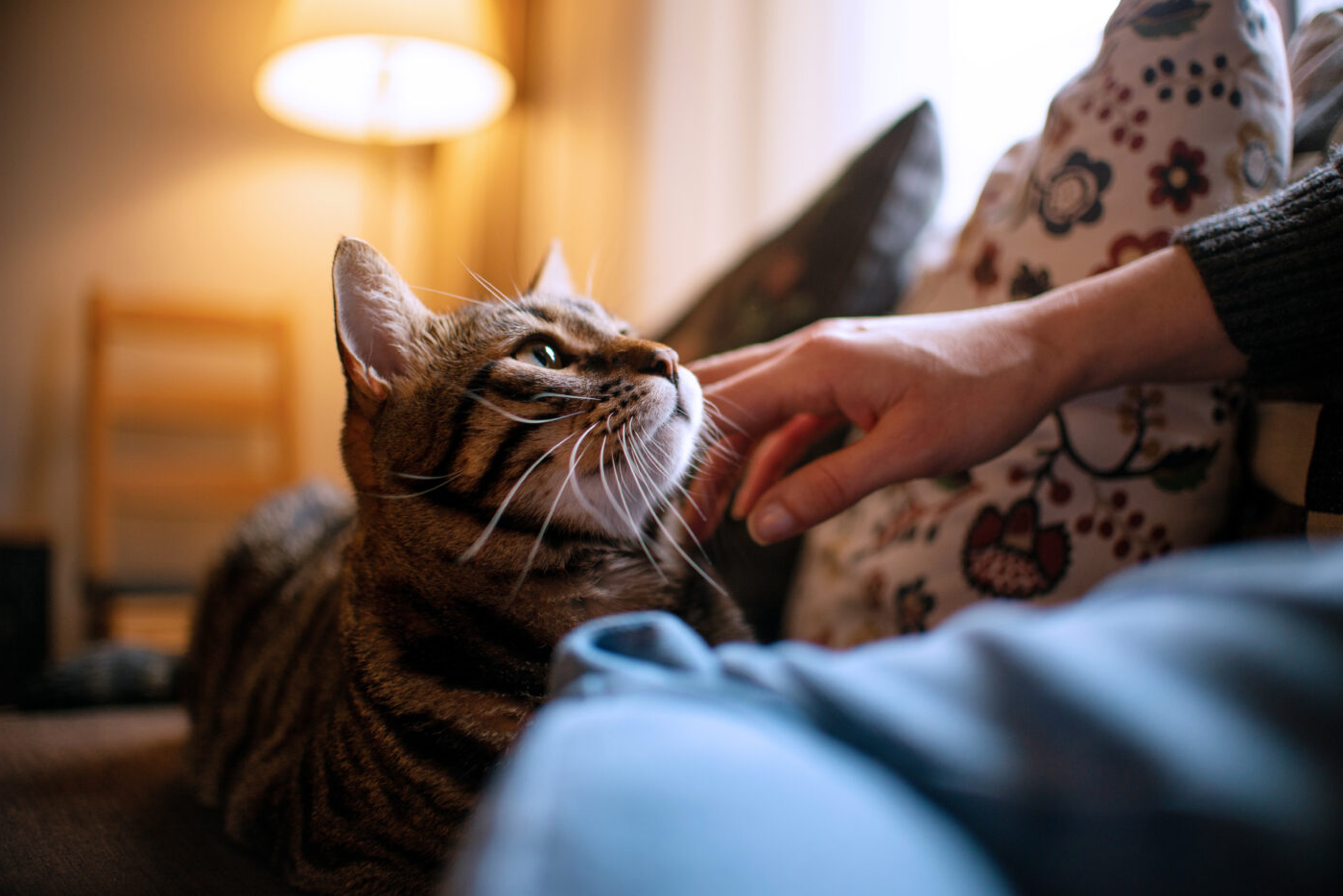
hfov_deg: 53.1
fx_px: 1343
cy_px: 447
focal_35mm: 36
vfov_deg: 36.9
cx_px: 686
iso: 320
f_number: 1.8
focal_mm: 35
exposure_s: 1/125
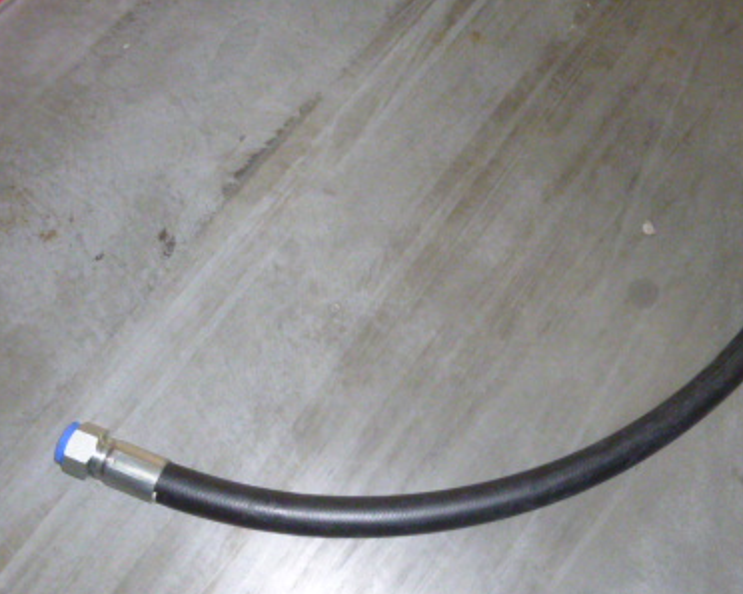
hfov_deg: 43.3
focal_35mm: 42
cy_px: 332
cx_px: 487
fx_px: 923
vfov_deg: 35.6
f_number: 3.1
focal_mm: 4.5
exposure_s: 1/60
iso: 400
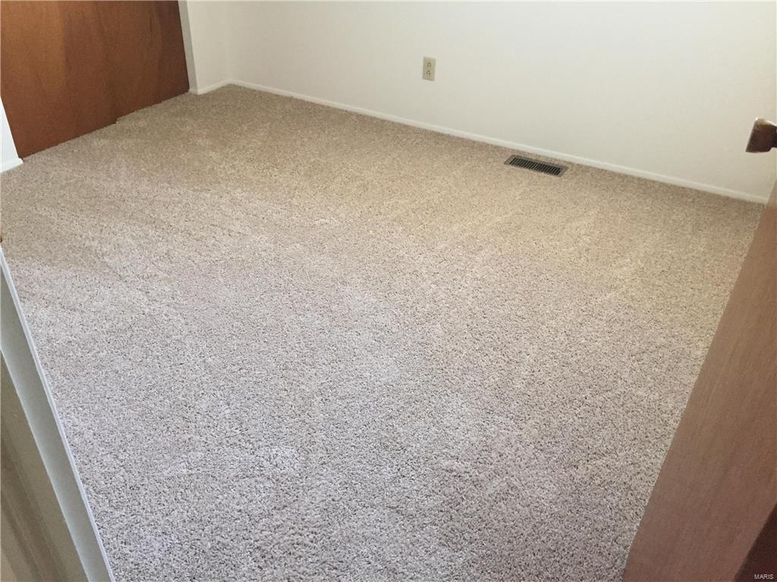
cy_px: 291
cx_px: 388
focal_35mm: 29
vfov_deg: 48.2
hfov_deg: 61.7
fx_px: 651
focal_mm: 4.15
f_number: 2.2
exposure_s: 1/30
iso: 200
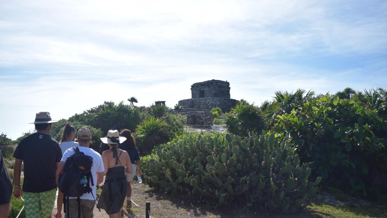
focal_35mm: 32
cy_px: 111
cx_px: 196
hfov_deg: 61.0
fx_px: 328
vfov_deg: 36.7
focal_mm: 20
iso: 200
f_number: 3.8
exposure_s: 1/2500
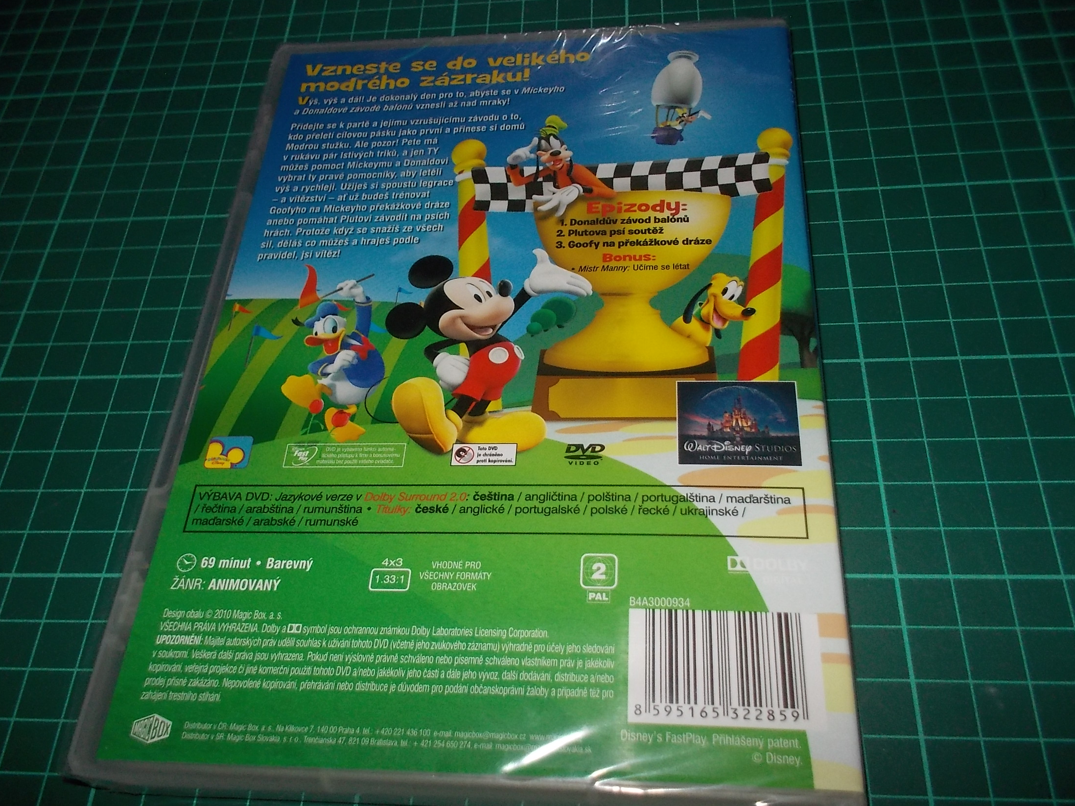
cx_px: 537
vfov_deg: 46.8
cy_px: 414
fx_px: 932
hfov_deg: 60.0
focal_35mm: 30
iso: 200
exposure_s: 1/30
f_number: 3.3
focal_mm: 4.1
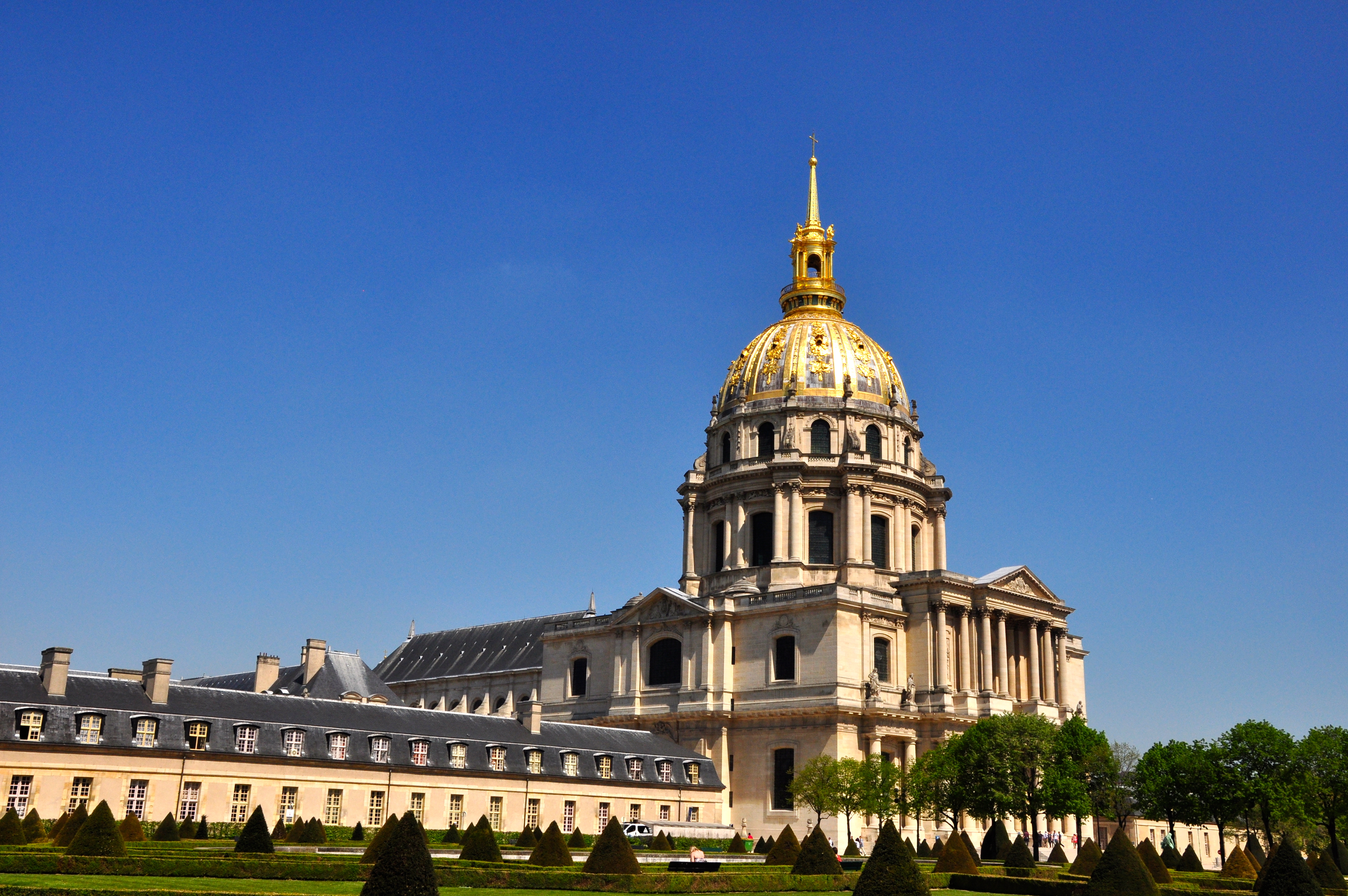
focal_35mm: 36
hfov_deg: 53.2
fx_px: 1346
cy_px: 448
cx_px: 674
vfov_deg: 36.8
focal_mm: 24
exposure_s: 1/800
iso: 400
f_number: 14
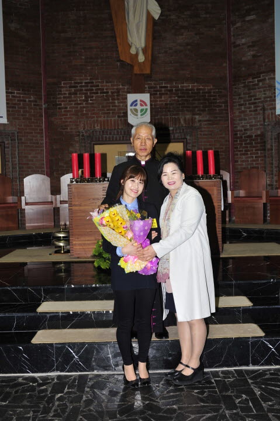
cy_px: 210
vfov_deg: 48.5
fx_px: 467
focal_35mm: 40
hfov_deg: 33.4
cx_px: 140
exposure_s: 1/60
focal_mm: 40
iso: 200
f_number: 5.6
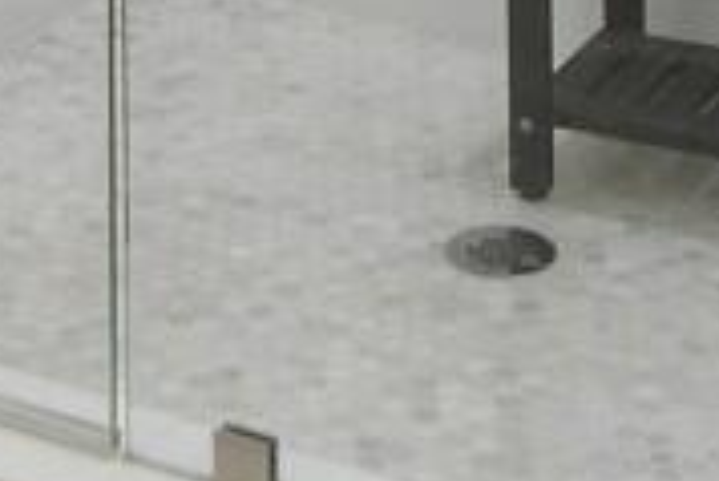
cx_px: 392
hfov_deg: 16.4
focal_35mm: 125
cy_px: -792
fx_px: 2498
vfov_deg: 9.4
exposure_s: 1/20
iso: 320
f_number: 5
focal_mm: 11
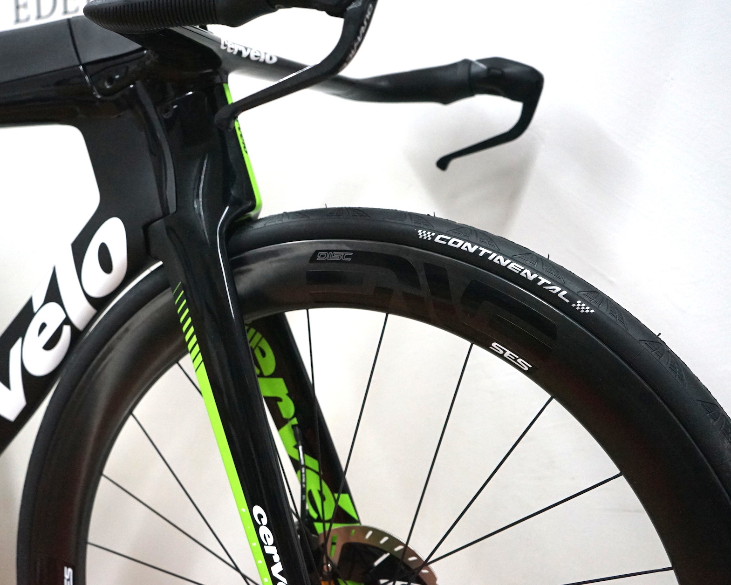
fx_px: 909
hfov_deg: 43.6
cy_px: 292
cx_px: 296
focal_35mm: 42
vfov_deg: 35.7
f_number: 4.5
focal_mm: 37
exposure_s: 1/160
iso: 3200
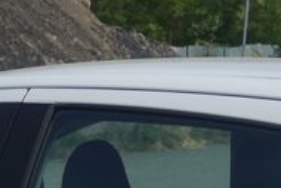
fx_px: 1180
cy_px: 451
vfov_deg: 8.3
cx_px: 169
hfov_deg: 13.6
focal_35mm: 151
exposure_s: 1/1000
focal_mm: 10.4
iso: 125
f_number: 4
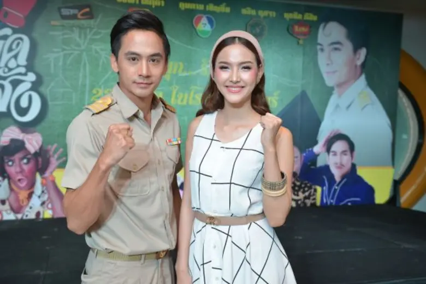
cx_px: 213
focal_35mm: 40
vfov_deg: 33.4
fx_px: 473
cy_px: 142
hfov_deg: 48.5
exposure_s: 1/320
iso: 500
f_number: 4.5
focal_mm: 40
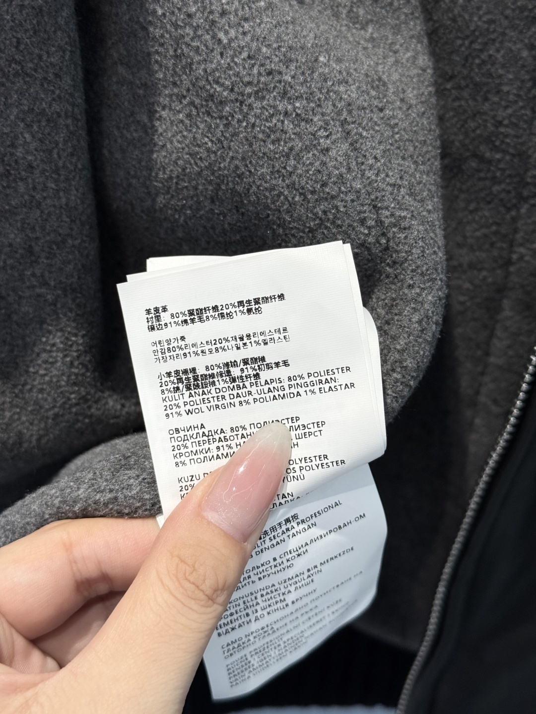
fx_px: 991
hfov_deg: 30.3
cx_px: 268
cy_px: 357
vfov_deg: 39.7
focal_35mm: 48
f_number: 1.78
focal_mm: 6.76
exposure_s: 1/149
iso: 50
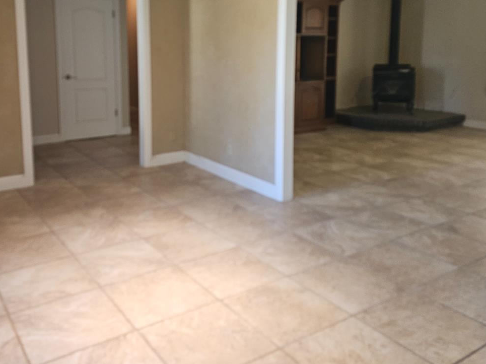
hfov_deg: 52.6
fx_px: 491
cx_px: 223
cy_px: 101
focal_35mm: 35
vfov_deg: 39.8
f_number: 1.7
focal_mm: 6.3
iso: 125
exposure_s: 1/60
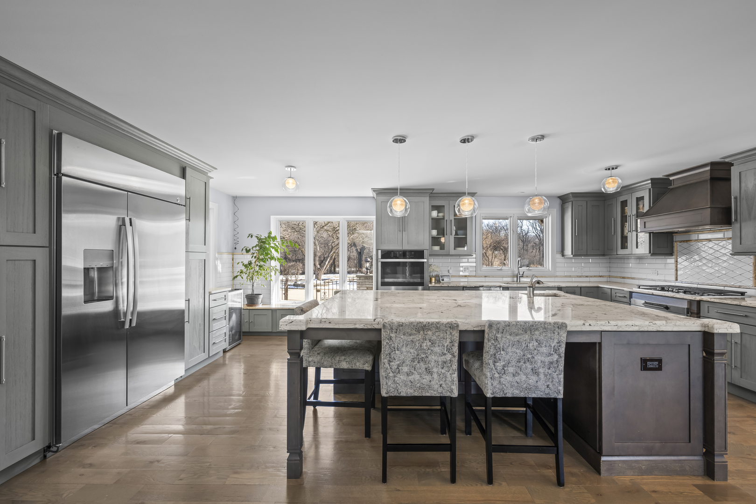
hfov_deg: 100.4
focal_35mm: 15
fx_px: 315
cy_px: 252
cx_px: 378
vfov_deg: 77.3
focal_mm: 15
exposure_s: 1/2.5
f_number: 8
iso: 200
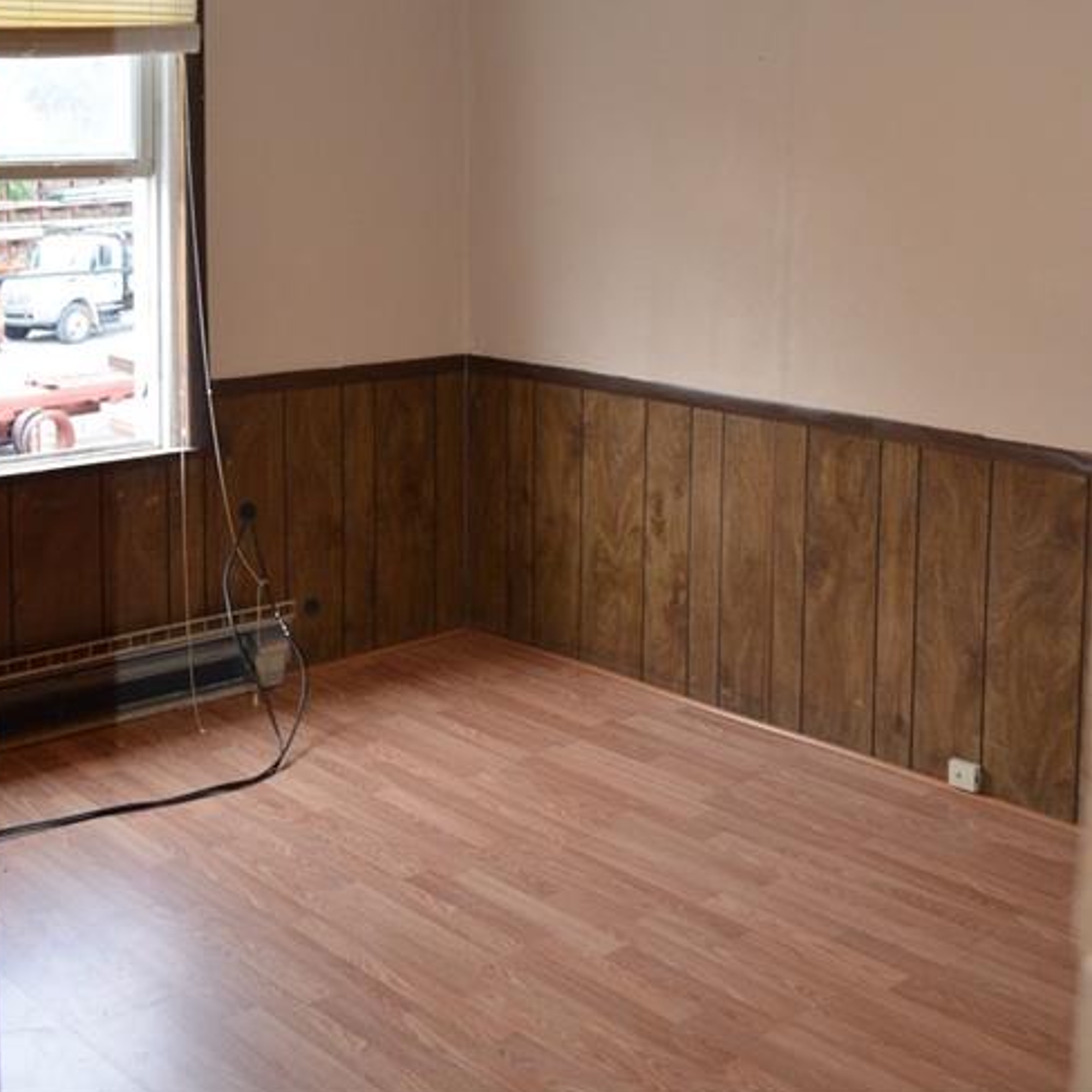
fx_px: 1856
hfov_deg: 32.8
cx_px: 539
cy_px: 246
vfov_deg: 32.1
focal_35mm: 52
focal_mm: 26
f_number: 4.2
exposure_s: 1/60
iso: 1250
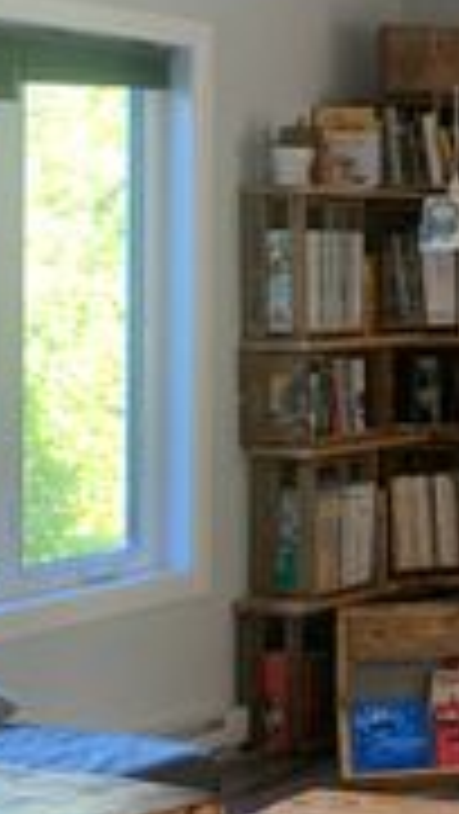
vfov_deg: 22.6
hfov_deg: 11.8
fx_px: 2031
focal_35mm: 94
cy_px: 306
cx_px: 850
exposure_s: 1/60
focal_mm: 4.25
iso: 160
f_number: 1.8
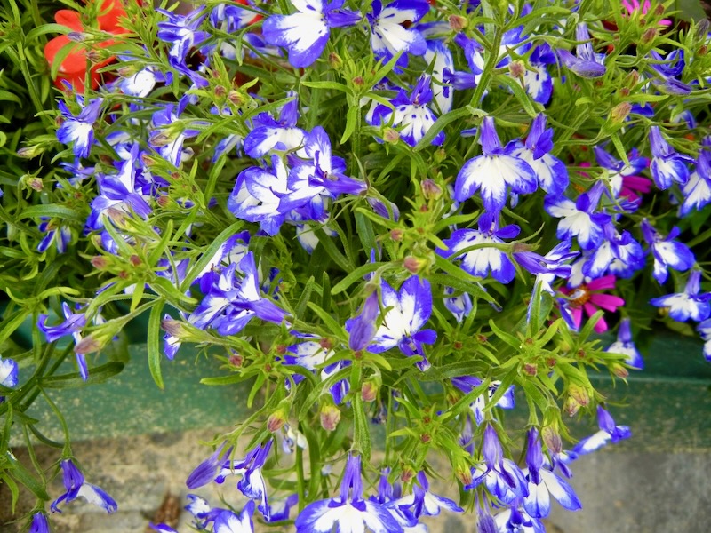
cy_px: 266
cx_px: 356
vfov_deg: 46.8
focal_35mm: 30
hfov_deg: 60.0
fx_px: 616
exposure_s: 1/204
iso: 160
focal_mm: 5.4
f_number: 3.5
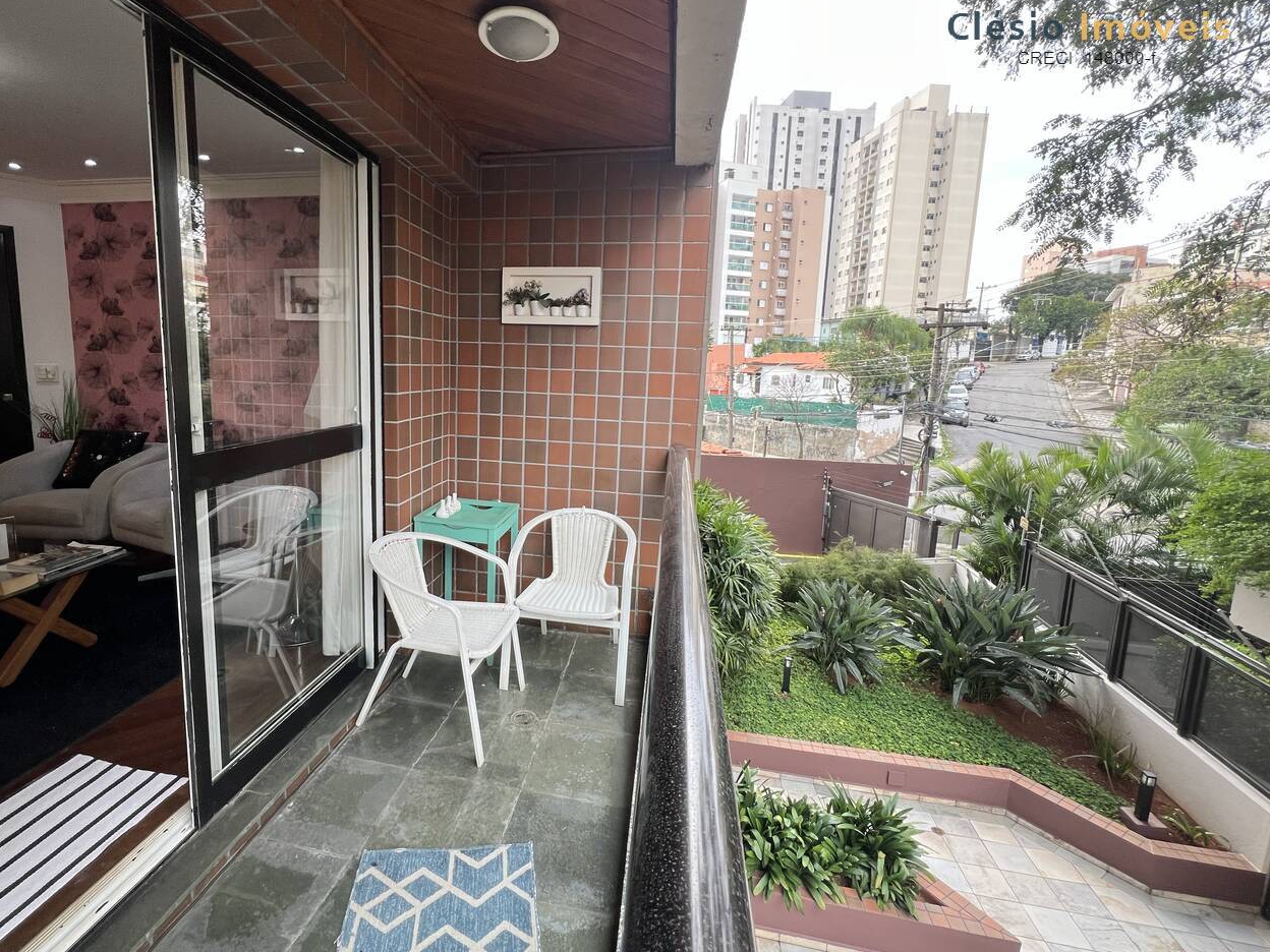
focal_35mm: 15
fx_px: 550
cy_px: 443
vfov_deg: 81.6
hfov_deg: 97.6
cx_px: 553
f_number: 1.8
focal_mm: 1.57
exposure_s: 1/99
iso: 100
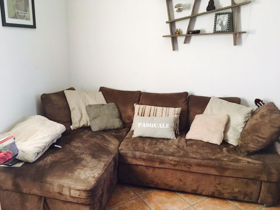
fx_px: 235
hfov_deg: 61.7
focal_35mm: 29
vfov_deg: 48.2
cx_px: 140
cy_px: 105
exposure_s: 1/25
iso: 200
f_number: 2.2
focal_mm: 4.15
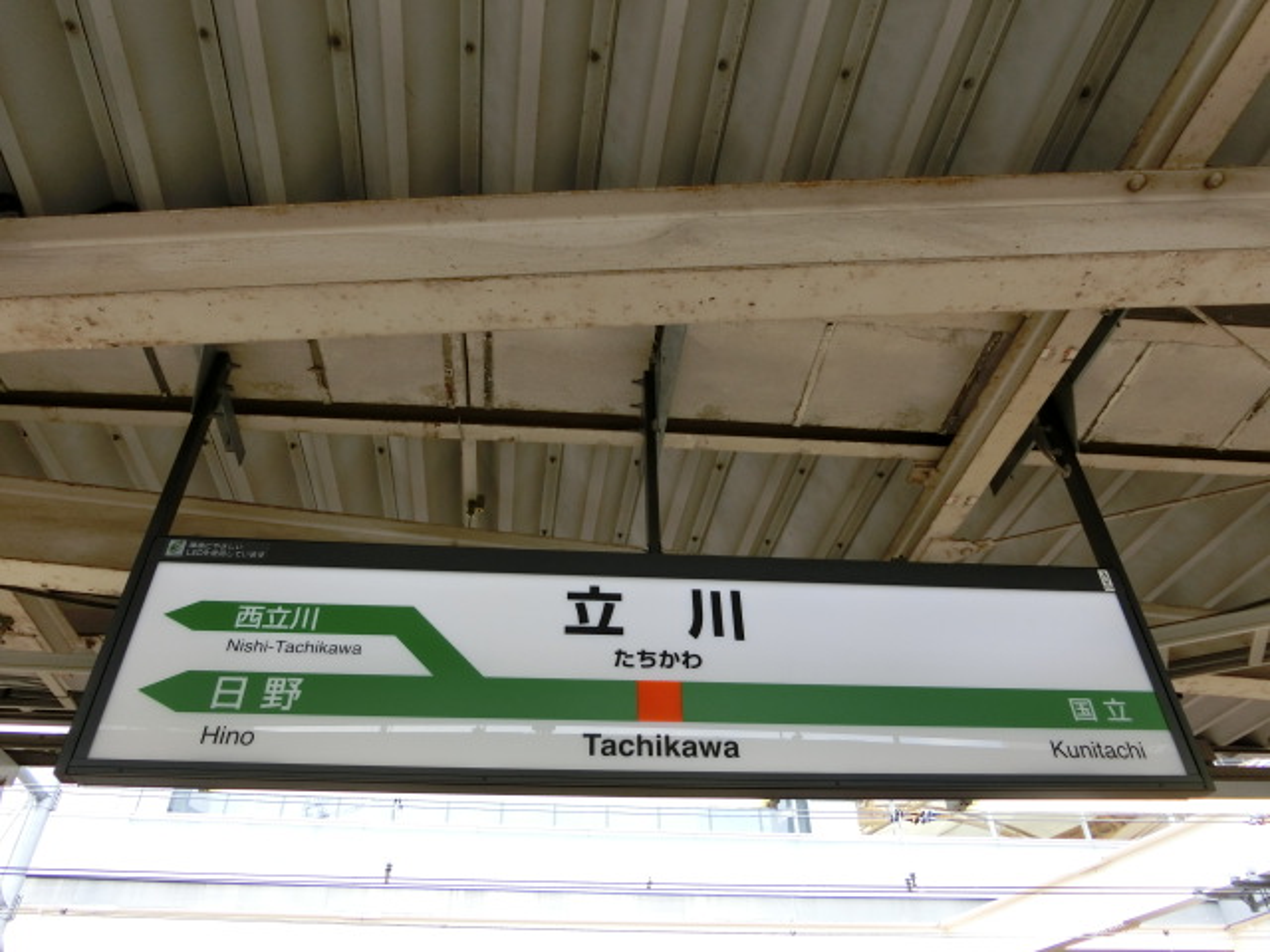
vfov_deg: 54.9
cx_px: 635
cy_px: 476
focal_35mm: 25
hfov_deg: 69.4
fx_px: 917
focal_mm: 4.5
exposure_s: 1/160
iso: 80
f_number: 3.5
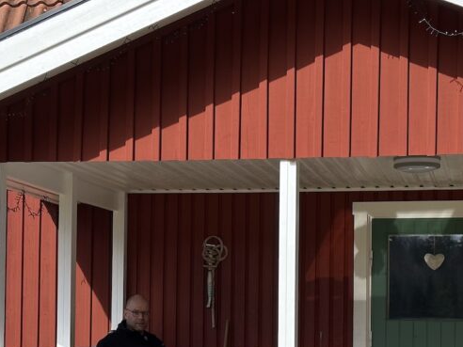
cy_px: 285
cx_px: 179
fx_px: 1338
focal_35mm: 100
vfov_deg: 14.7
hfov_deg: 19.6
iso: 64
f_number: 1.78
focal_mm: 6.86
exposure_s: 1/1212
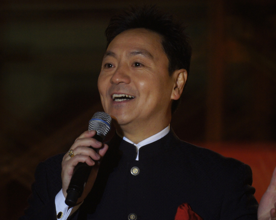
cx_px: 135
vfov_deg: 1.7
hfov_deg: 2.1
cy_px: 111
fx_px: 7535
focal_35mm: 923
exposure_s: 1/200
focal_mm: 500
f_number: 8
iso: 1600
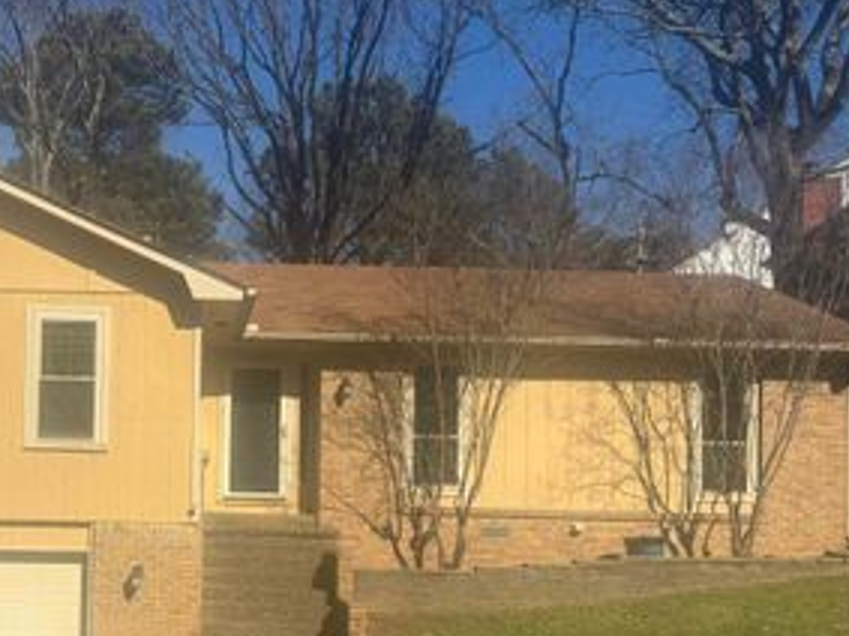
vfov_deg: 31.1
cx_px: 198
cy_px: 448
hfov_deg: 40.0
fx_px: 1128
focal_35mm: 46
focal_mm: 5.96
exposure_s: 1/5618
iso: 50
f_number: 1.6
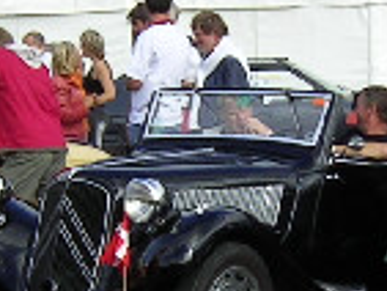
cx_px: 258
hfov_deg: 12.1
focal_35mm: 163
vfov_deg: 9.1
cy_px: 299
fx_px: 1824
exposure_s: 1/235
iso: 50
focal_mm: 5.6
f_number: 4.8
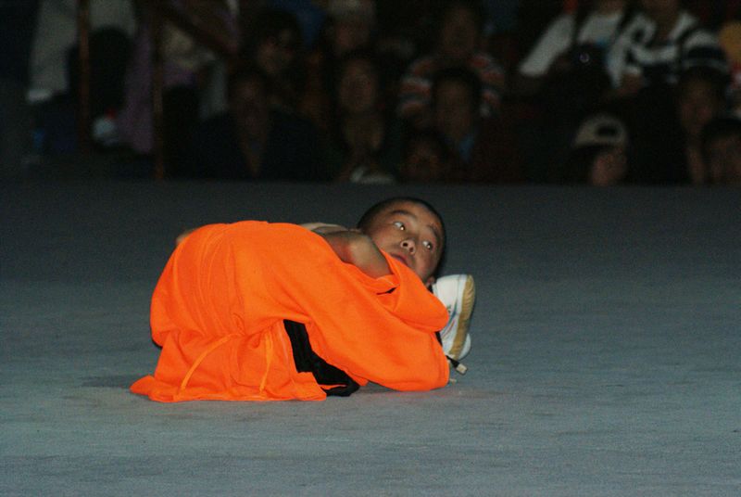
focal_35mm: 225
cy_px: 248
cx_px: 370
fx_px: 4638
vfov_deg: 6.1
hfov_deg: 9.1
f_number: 5.6
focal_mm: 150
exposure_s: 1/125
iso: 400
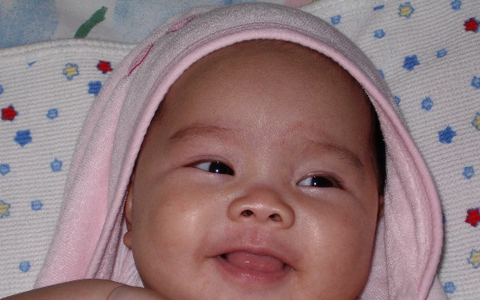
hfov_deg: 20.4
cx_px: 226
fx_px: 1335
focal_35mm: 102
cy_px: 195
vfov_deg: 12.8
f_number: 4.2
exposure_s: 1/80
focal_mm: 13.3
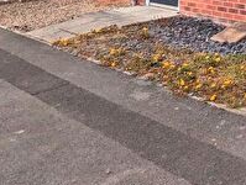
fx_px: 399
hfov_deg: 27.1
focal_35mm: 56
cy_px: -98
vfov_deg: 21.6
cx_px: 342
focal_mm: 2.35
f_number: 2.2
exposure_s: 1/2347
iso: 51
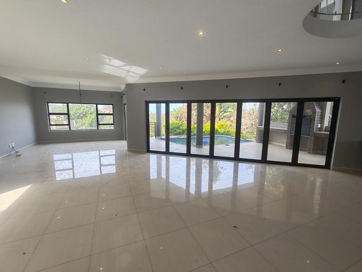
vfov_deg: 78.1
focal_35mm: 16
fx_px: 167
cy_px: 136
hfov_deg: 94.5
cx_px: 181
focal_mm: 1.96
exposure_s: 1/140
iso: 50
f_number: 2.2
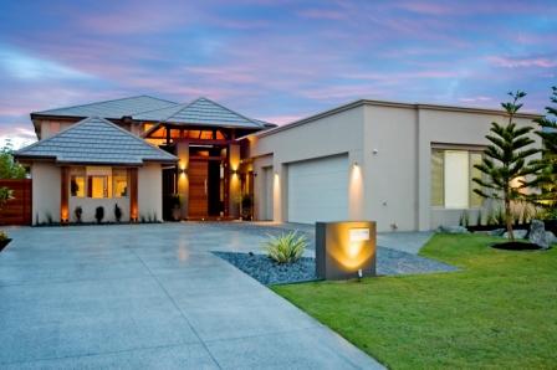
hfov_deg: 53.2
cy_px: 185
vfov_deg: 36.8
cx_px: 278
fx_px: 557
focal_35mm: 36
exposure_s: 15
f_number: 5.6
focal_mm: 24
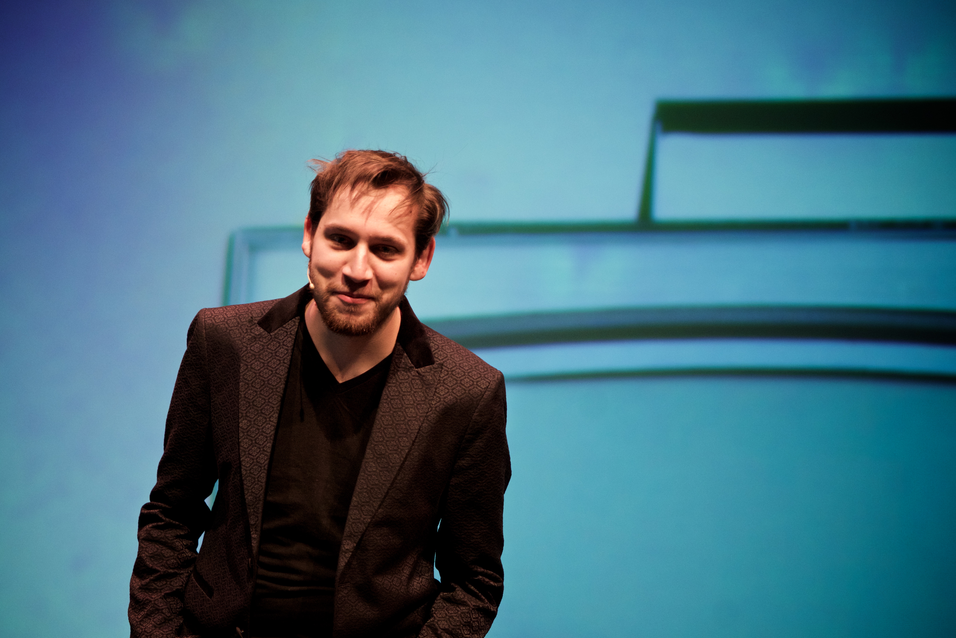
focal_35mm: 224
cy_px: 387
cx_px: 416
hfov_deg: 9.2
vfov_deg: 6.1
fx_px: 5950
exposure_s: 1/160
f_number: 2.8
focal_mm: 170
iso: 1600
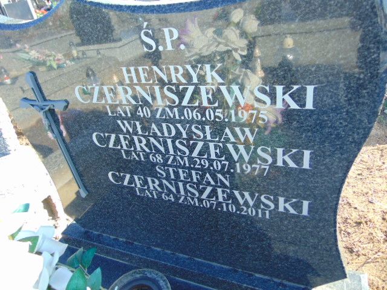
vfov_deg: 54.9
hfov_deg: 69.4
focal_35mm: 25
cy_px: 145
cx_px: 194
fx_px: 279
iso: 80
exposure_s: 1/125
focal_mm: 4.5
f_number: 3
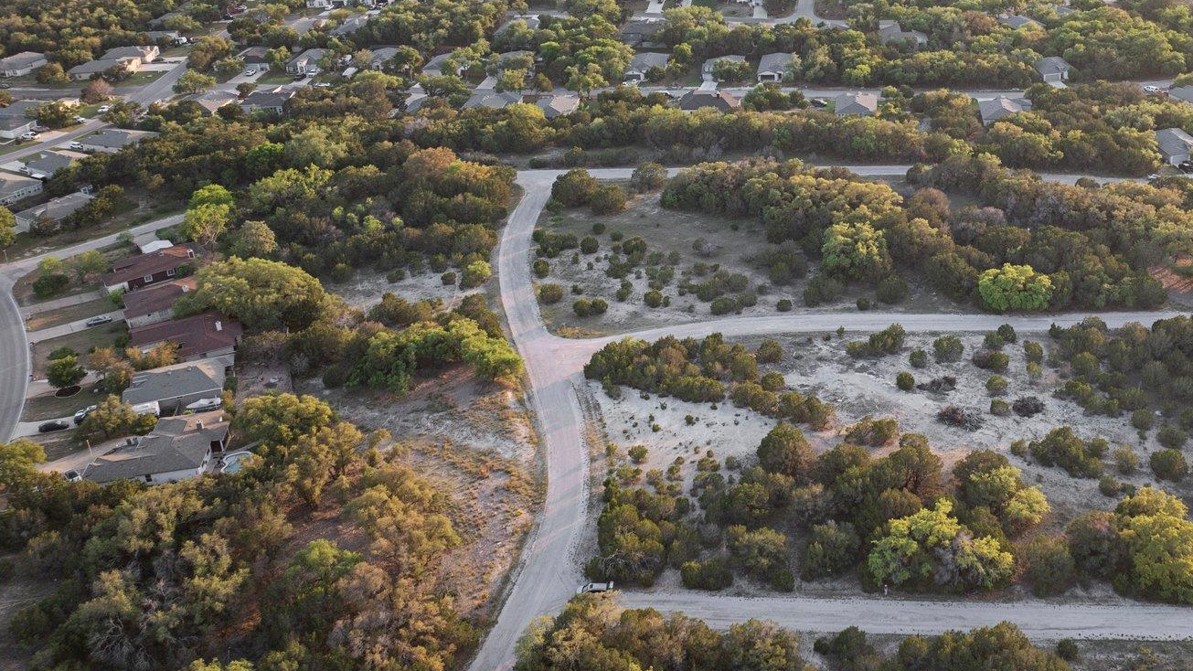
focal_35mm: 41
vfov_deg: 28.5
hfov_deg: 47.7
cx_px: 885
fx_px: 1297
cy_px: 155
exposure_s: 1/15
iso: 280
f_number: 2.8
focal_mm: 12.29
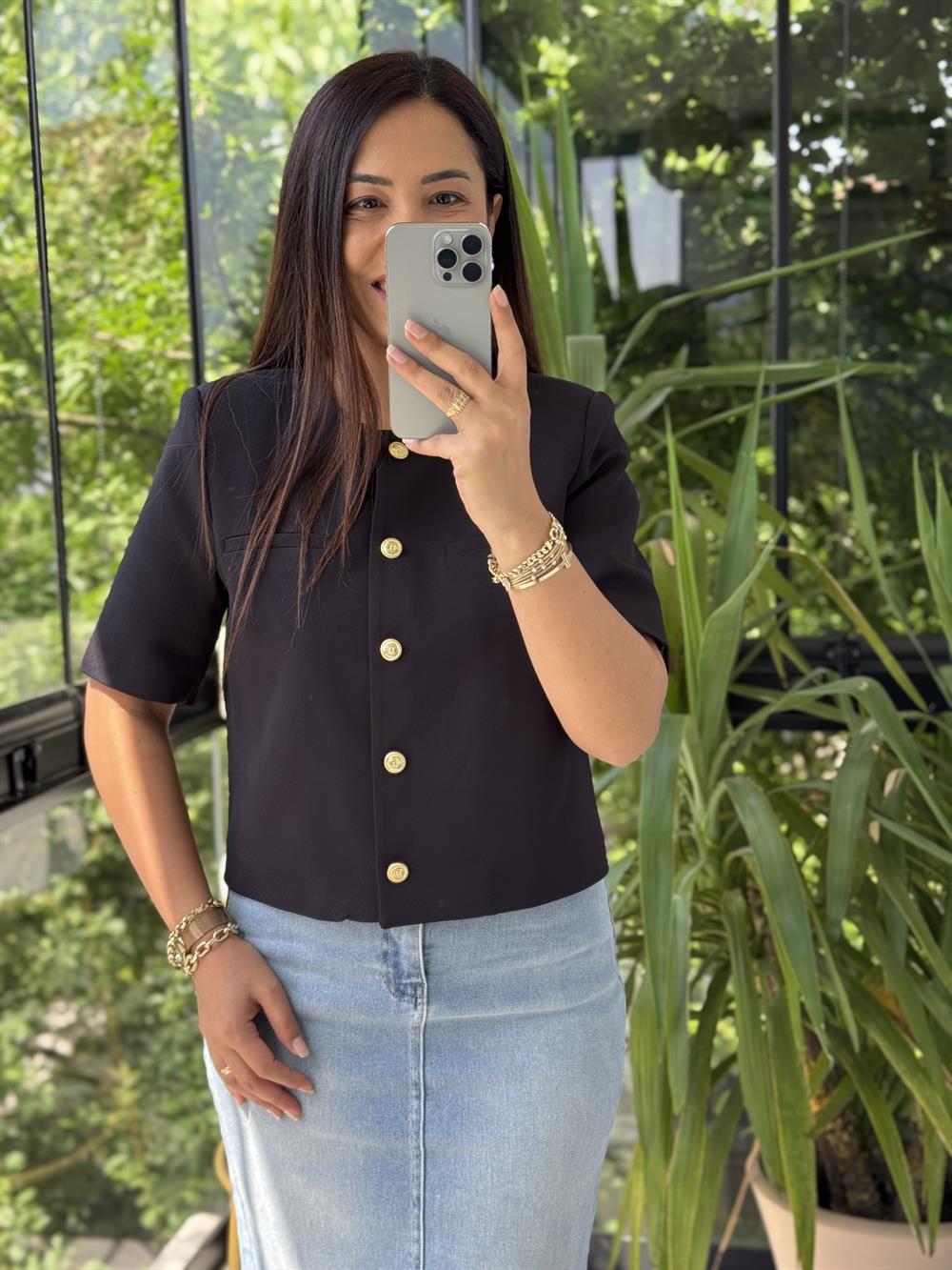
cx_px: 476
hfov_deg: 30.3
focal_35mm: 48
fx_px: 1760
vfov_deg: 39.7
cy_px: 635
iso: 64
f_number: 1.78
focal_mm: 6.76
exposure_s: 1/134
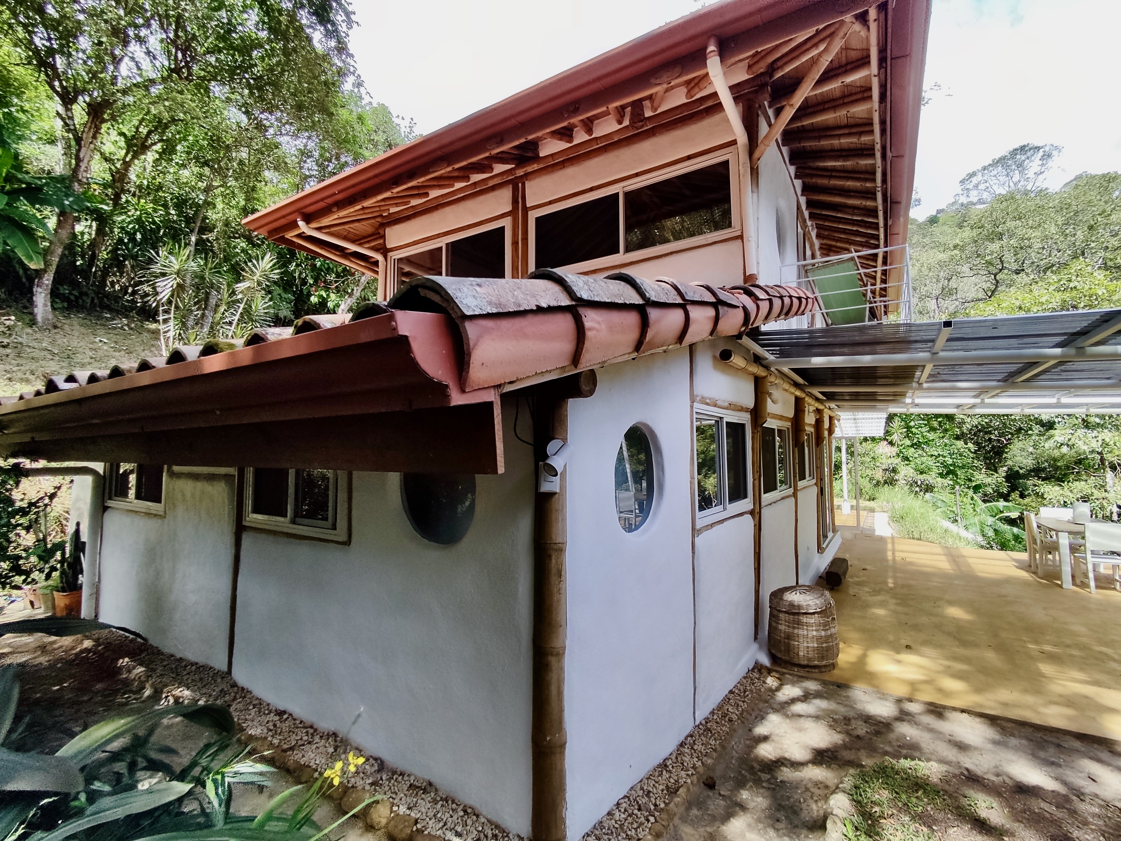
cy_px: 420
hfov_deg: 98.2
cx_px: 560
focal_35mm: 15
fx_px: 486
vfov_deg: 81.7
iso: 50
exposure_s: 1/427
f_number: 2.2
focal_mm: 1.6
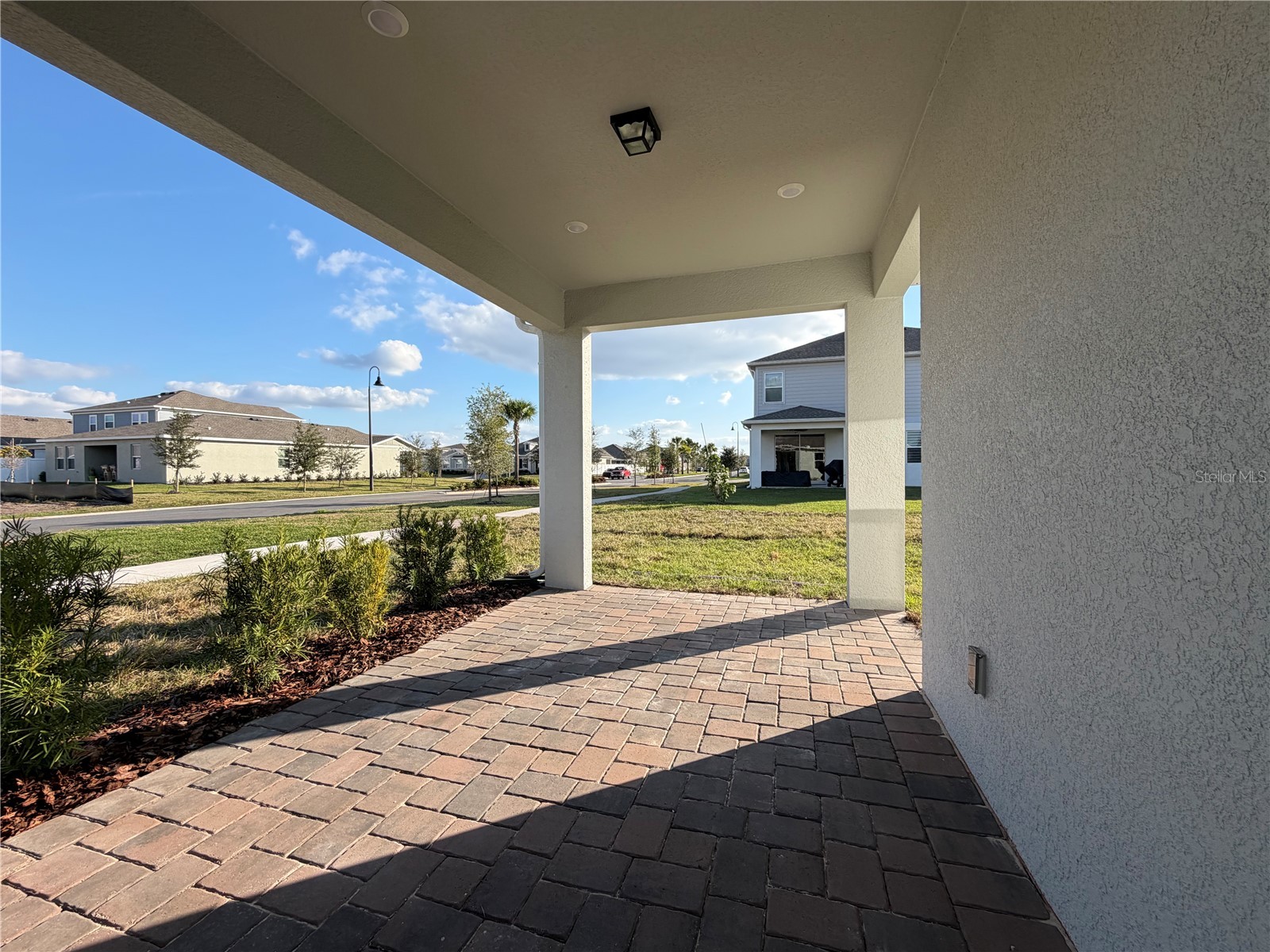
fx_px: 514
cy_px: 476
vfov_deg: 85.7
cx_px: 635
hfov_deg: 102.1
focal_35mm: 14
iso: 40
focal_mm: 2.22
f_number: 2.2
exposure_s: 1/770
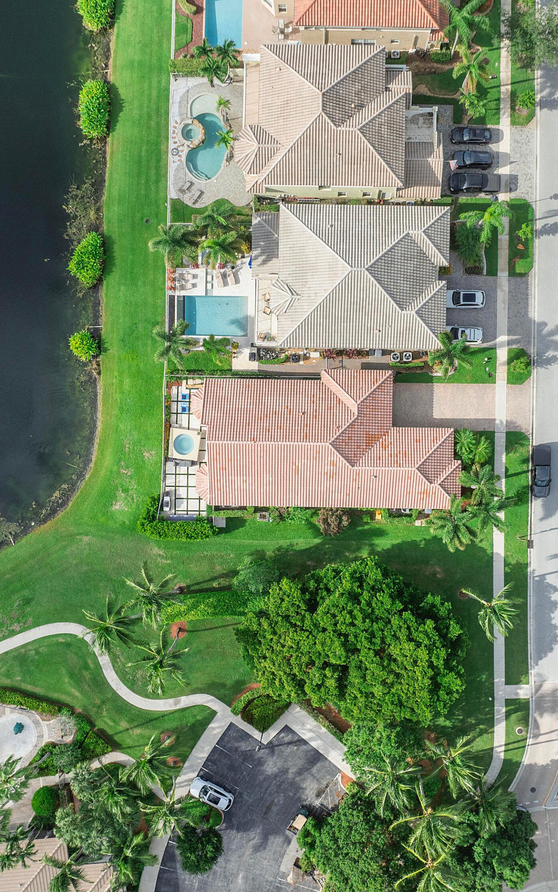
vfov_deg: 56.7
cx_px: 314
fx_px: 827
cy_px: 446
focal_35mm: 34
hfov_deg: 37.2
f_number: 2.8
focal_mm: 12.29
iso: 110
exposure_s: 1/1000
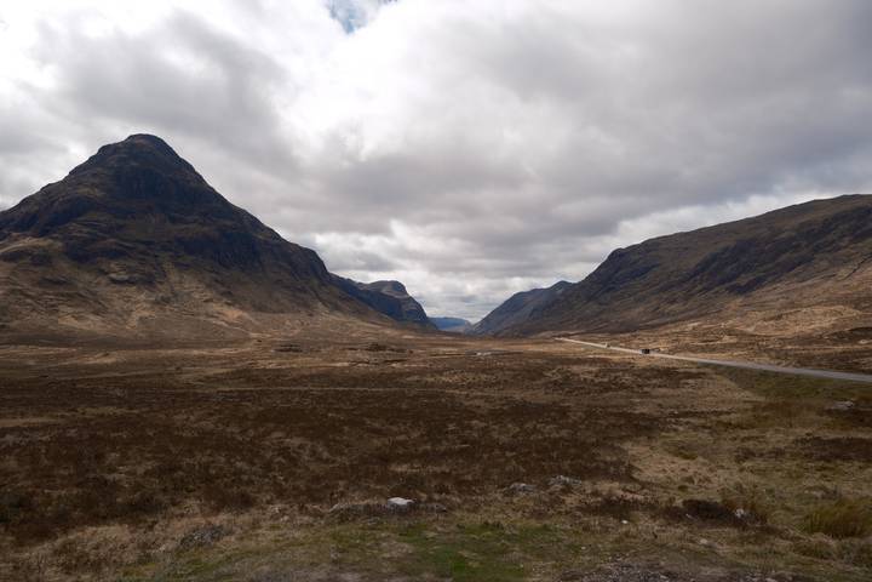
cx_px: 436
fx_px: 557
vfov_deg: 55.1
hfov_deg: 76.1
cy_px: 291
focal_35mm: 23
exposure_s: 1/950
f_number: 5.6
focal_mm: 15
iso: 160
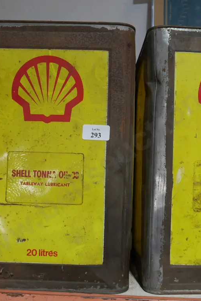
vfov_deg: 49.6
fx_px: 327
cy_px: 151
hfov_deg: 34.0
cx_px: 128
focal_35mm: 39
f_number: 5.6
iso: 500
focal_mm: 14
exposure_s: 1/60
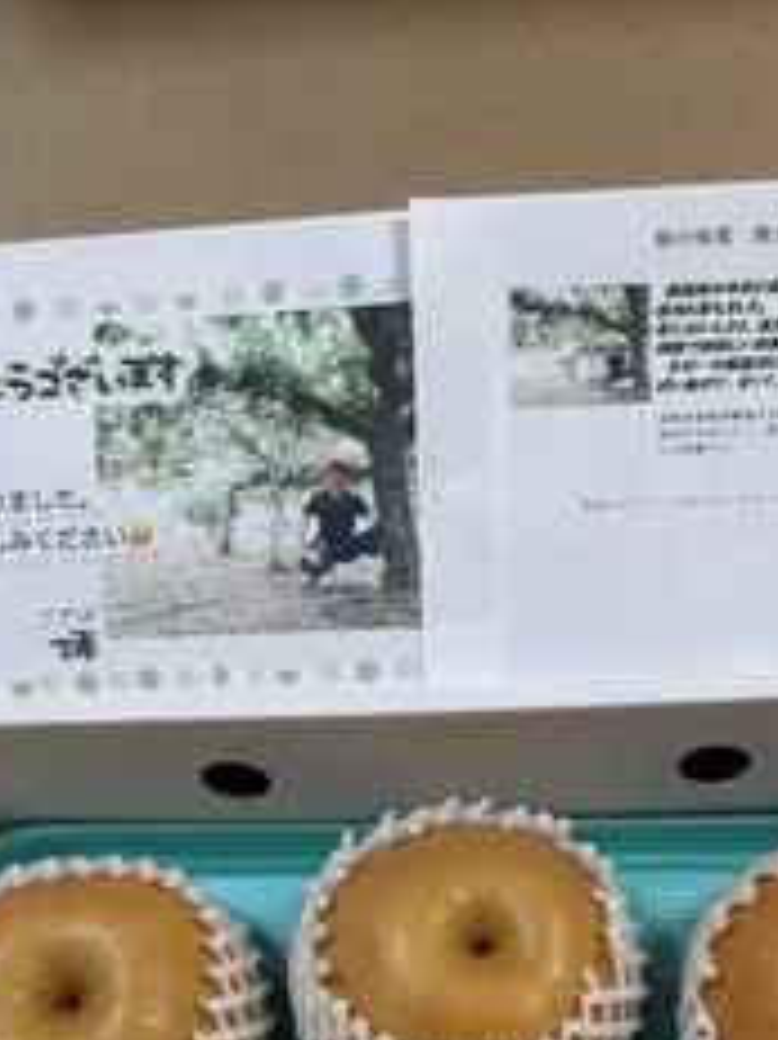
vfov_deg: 39.7
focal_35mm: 45
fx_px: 1350
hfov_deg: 32.0
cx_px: 472
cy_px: 887
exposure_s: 1/121
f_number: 1.5
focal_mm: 5.7
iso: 64
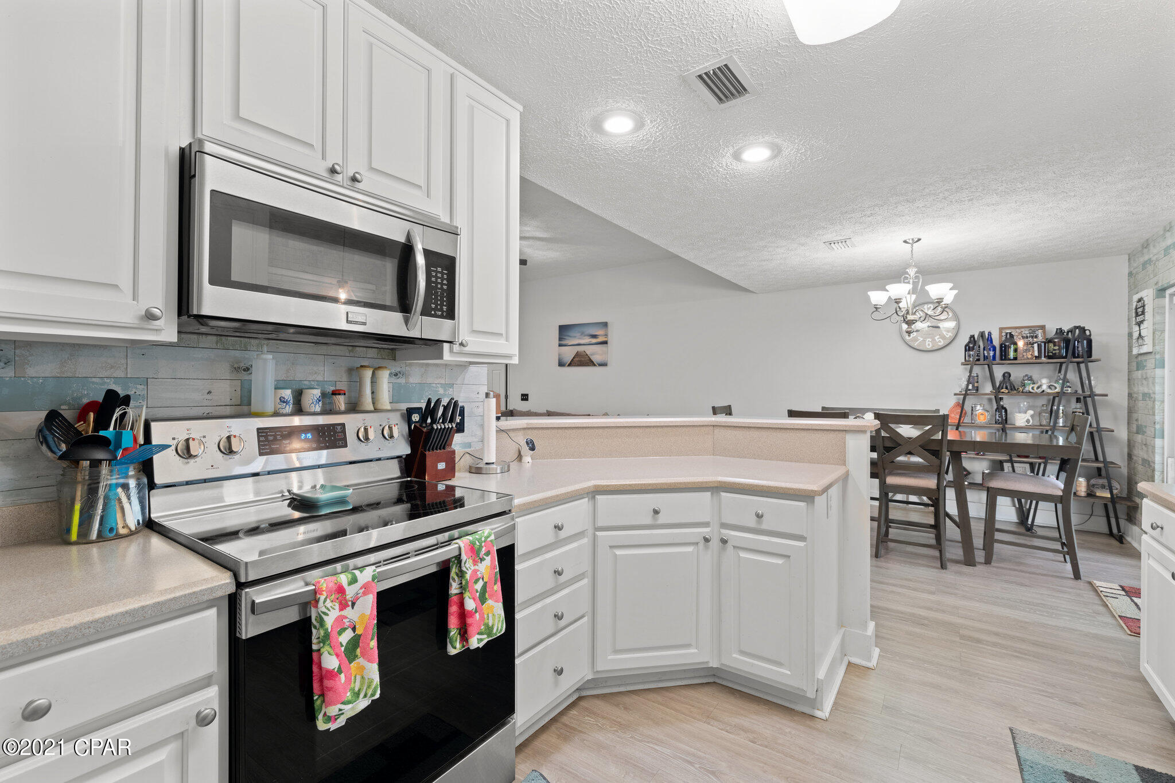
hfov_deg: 100.4
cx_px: 588
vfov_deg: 77.3
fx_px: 490
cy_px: 392
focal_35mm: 15
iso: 500
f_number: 7.1
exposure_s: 1.3
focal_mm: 15
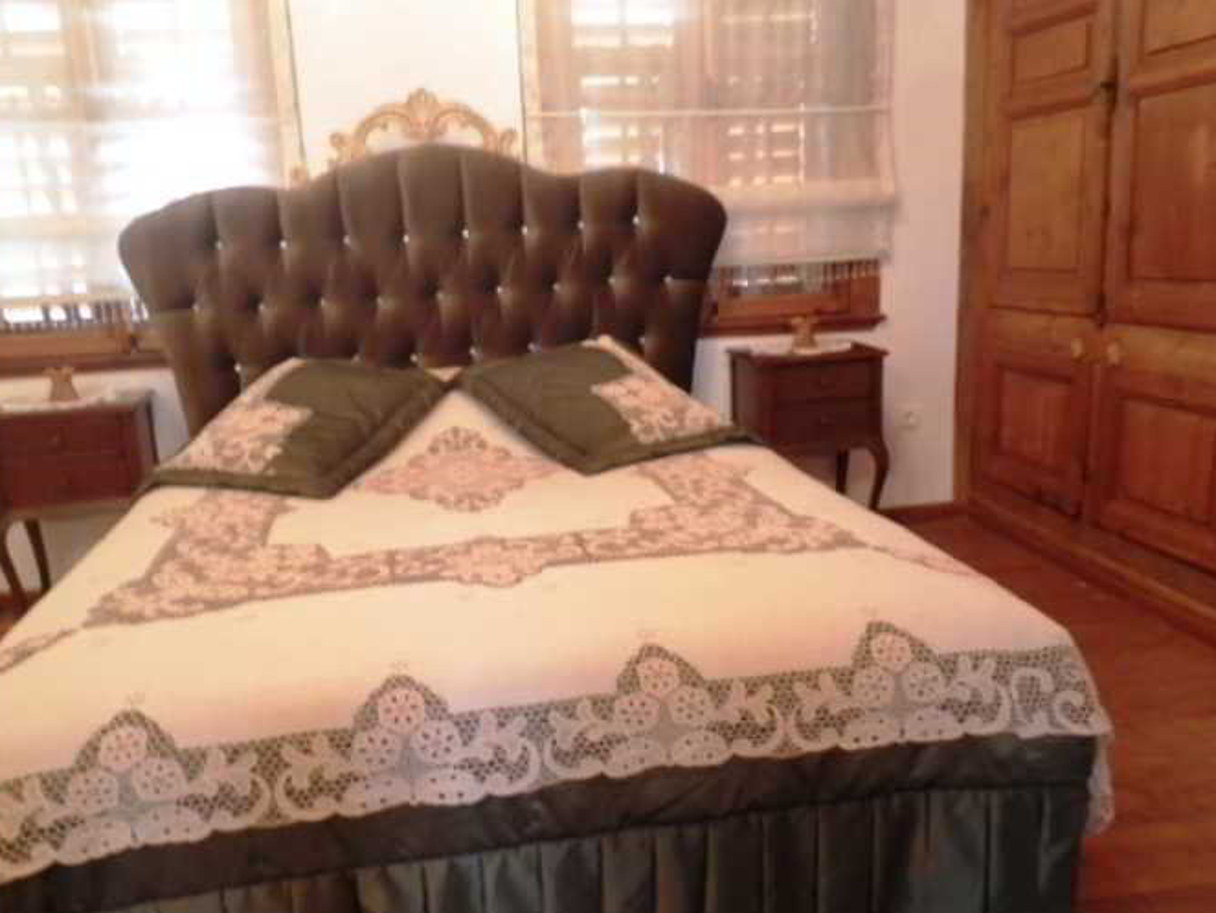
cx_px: 571
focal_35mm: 29
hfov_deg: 61.6
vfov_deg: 48.3
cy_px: 463
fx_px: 1019
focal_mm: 4.3
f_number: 3.3
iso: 200
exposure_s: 1/4
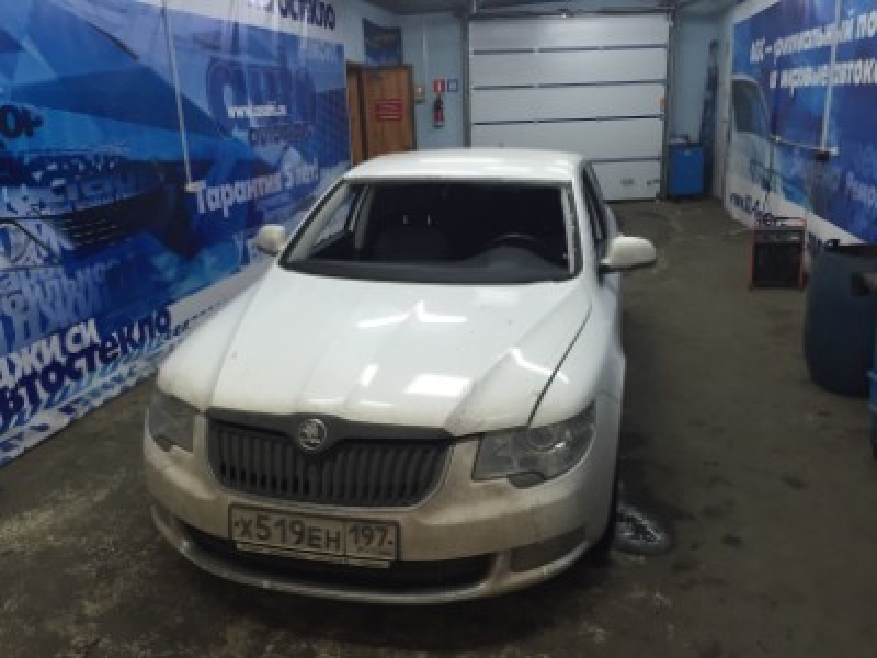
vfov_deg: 48.2
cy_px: 329
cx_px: 438
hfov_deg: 61.7
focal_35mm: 29
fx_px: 735
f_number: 2.2
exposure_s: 1/33
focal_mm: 4.15
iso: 80
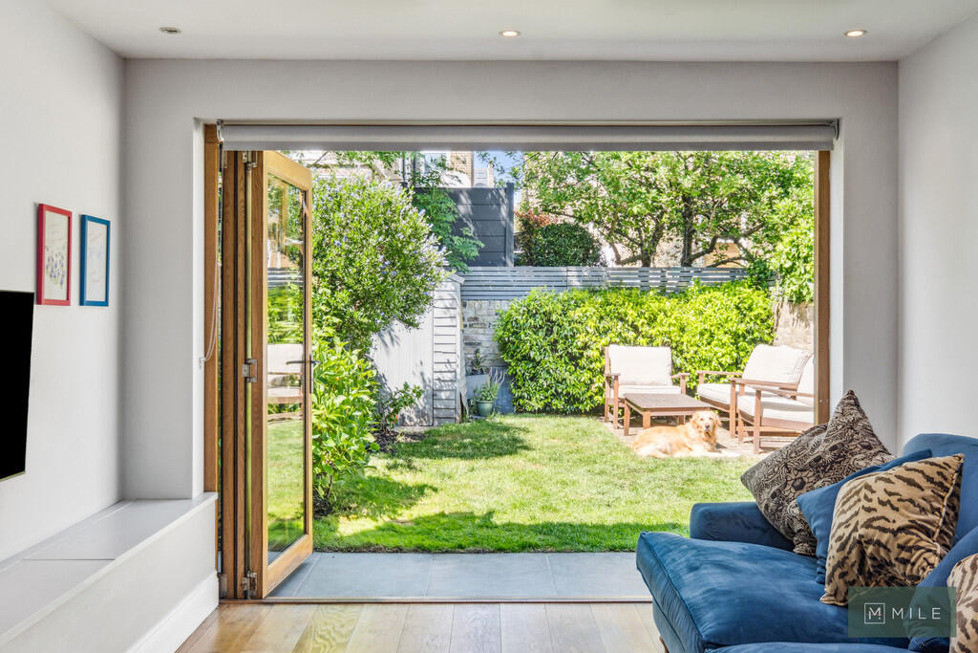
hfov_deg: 53.1
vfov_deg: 36.9
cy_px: 326
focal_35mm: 36
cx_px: 489
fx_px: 978
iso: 640
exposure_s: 1/125
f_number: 11
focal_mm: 24
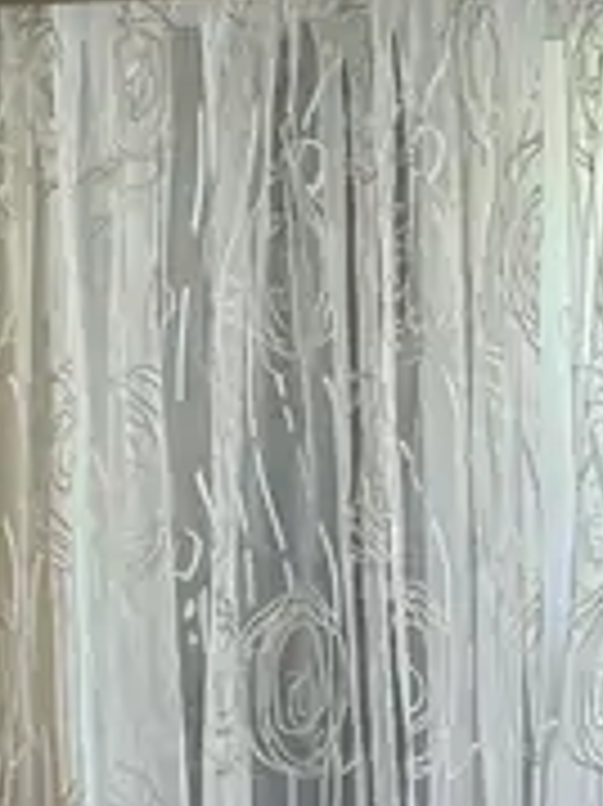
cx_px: 61
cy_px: 572
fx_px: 2814
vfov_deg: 16.2
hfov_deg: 12.1
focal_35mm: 121
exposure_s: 1/60
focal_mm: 6.76
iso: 200
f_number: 1.78
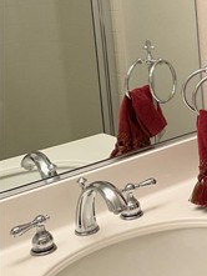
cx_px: 298
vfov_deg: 22.7
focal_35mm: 84
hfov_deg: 16.3
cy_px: 29
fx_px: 669
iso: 64
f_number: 1.8
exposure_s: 1/60
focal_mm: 3
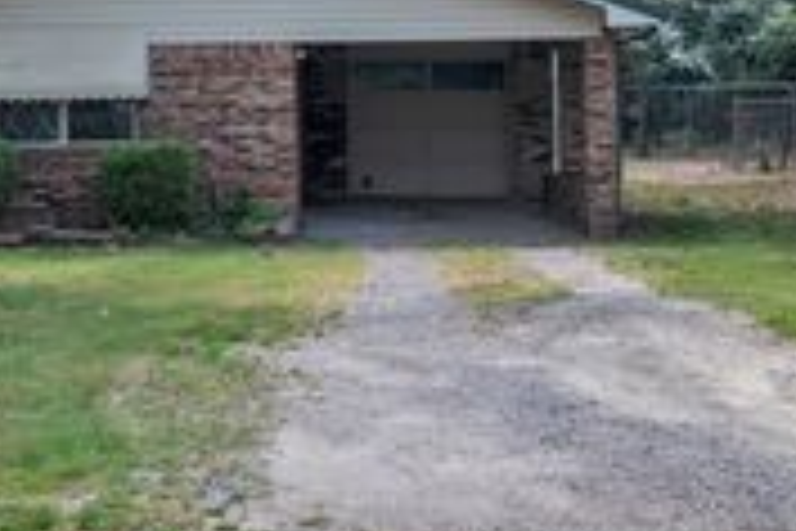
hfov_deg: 24.9
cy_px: 54
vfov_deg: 17.0
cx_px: 81
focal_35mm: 79
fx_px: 1747
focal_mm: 28
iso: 400
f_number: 8
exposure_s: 1/400
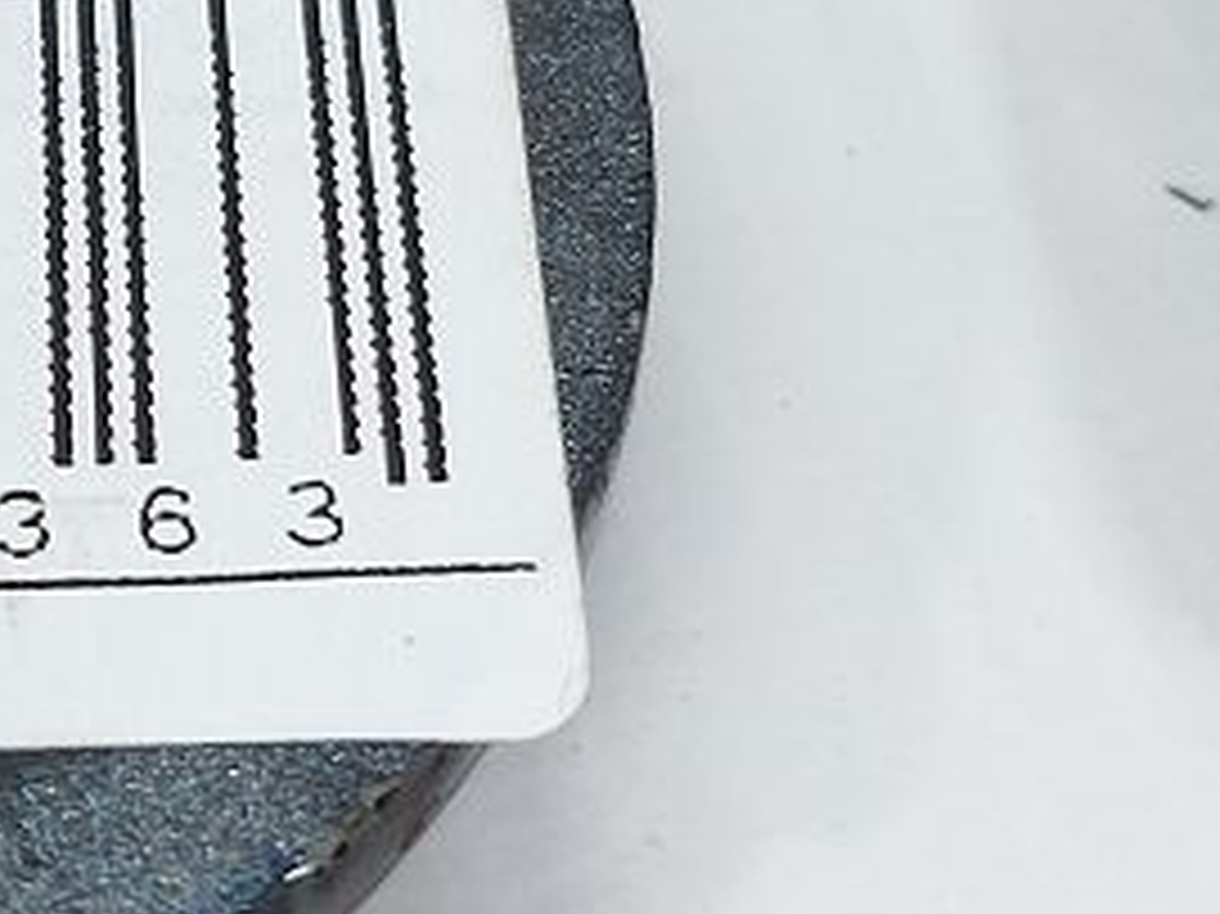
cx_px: 115
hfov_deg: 15.8
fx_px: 4333
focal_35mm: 123
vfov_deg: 11.9
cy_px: 18
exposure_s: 1/50
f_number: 1.8
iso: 50
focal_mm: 5.23
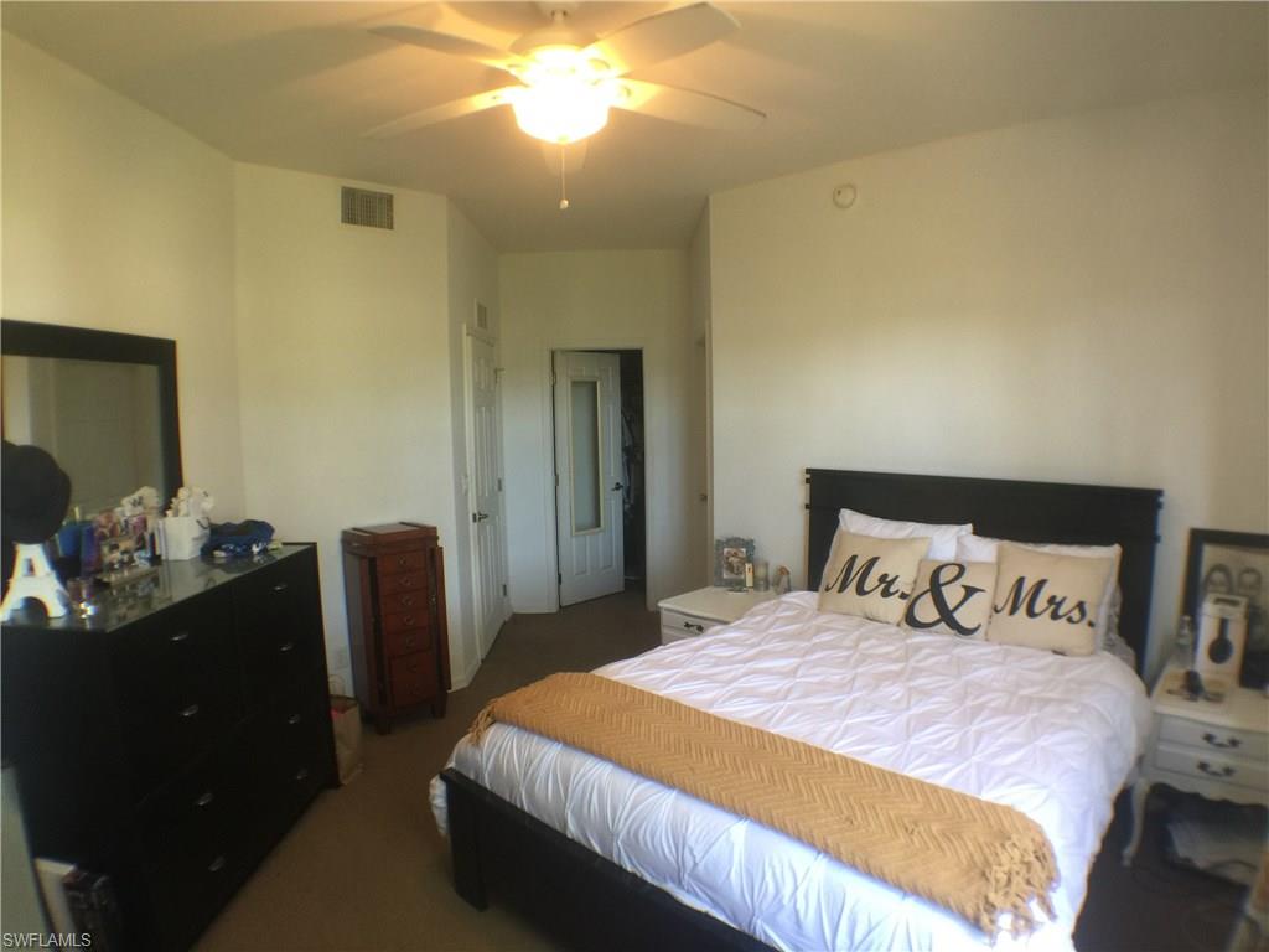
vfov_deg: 48.2
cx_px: 634
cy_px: 476
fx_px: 1063
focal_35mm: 29
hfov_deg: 61.7
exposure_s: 1/15
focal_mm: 4.15
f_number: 2.2
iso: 40
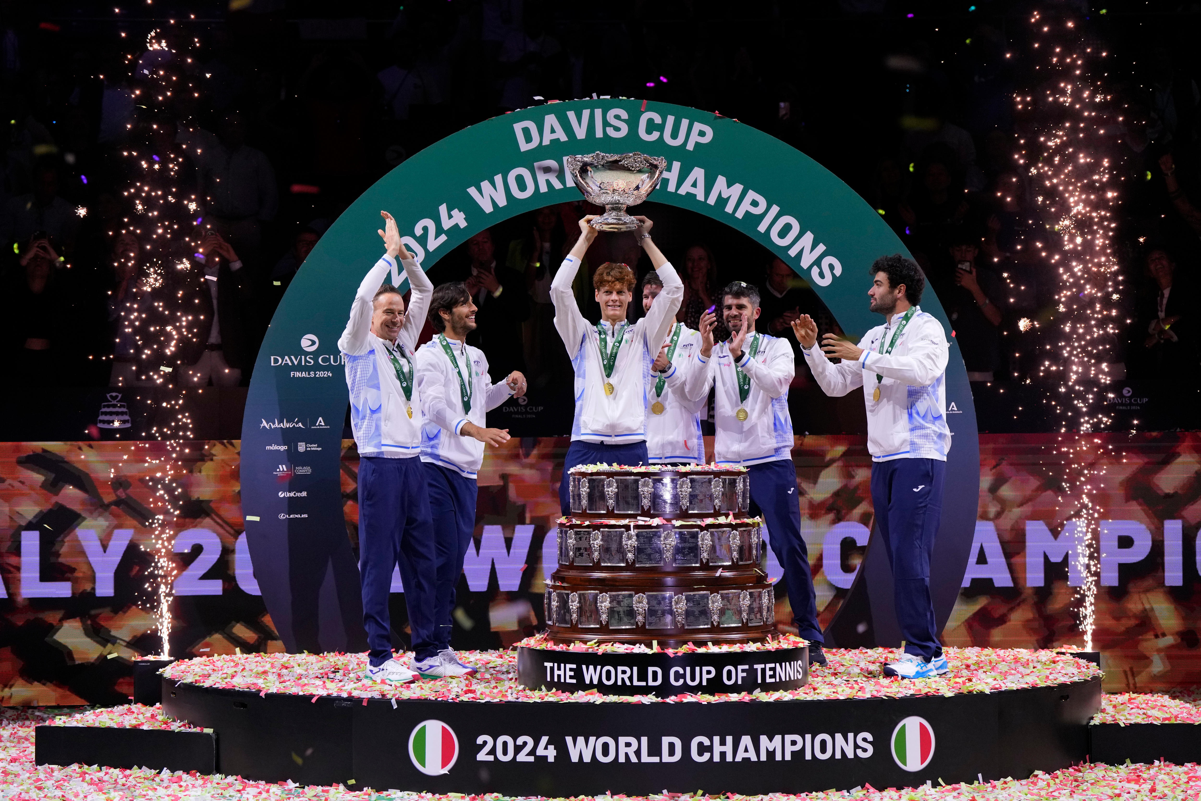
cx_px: 600
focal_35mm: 95
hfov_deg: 21.5
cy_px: 400
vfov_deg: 14.4
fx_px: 3169
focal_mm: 95
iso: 2000
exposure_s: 1/2000
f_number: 3.2
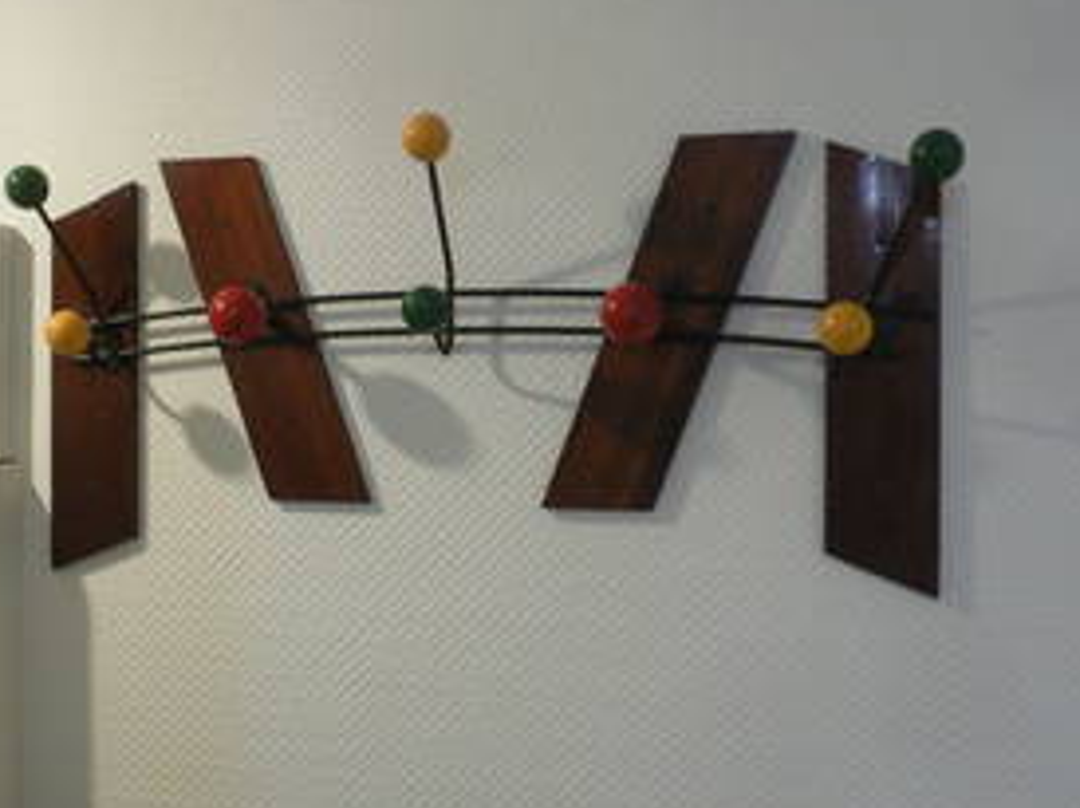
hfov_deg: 41.0
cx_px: 418
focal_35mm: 46
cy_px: 382
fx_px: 1434
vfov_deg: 31.5
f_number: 2.8
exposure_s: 1/15
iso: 200
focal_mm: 5.8
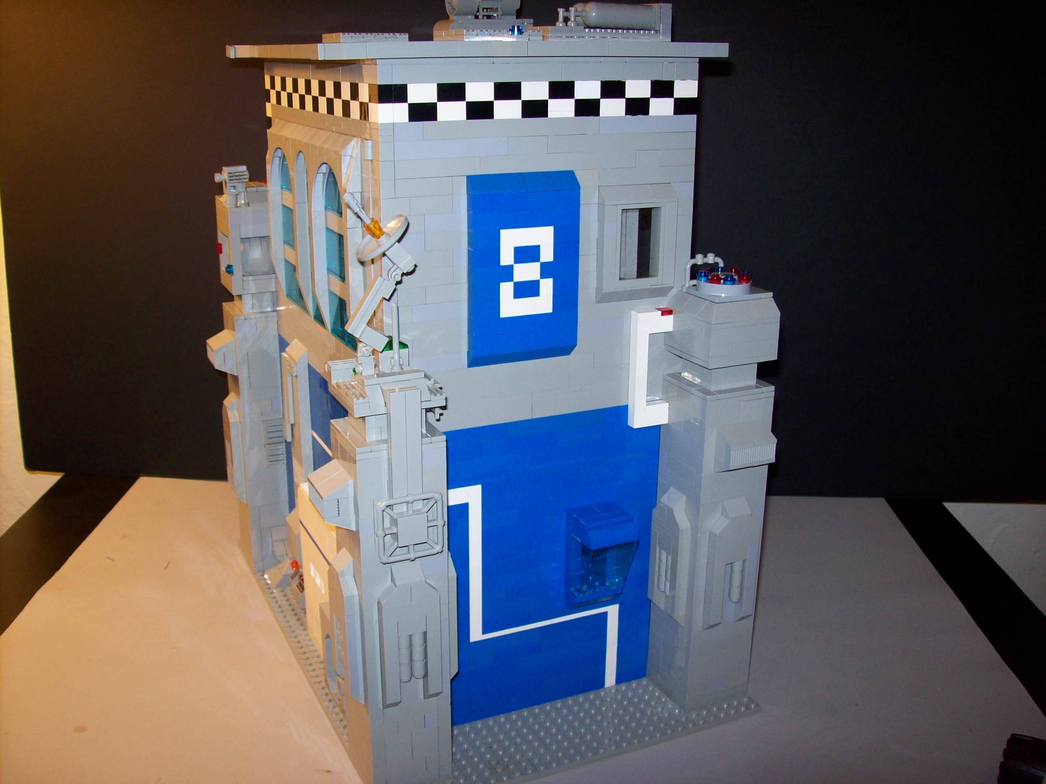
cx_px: 523
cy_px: 392
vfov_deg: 39.6
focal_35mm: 36
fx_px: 1087
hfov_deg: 51.4
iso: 80
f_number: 2.7
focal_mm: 6
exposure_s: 1/64
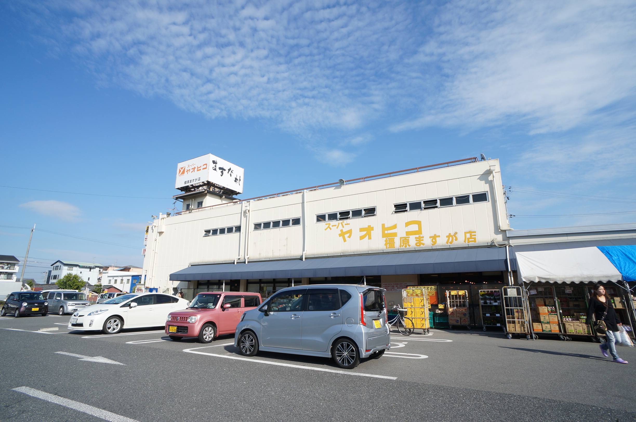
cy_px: 211
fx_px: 423
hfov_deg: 73.8
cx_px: 318
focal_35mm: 24
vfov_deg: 53.0
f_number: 10
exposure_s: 1/125
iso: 100
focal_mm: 16
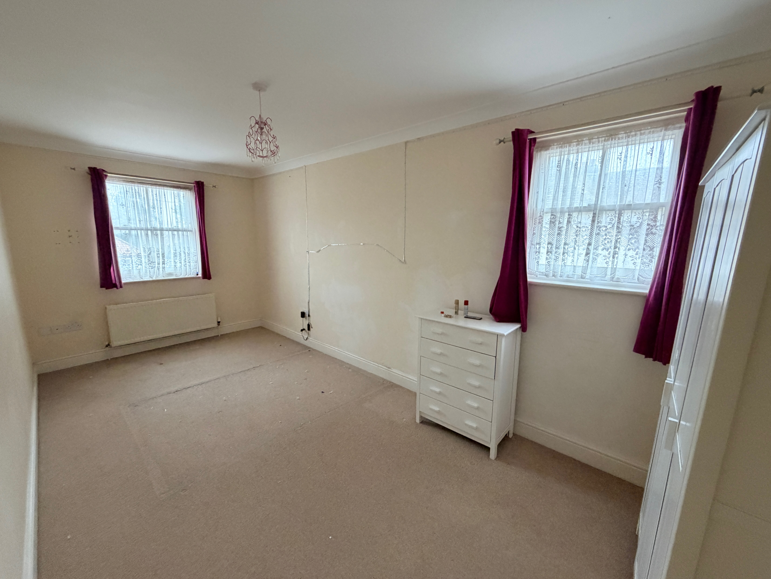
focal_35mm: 14
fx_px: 312
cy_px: 290
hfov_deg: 102.1
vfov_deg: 85.7
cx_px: 386
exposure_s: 1/60
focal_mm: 2.22
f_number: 2.2
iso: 400
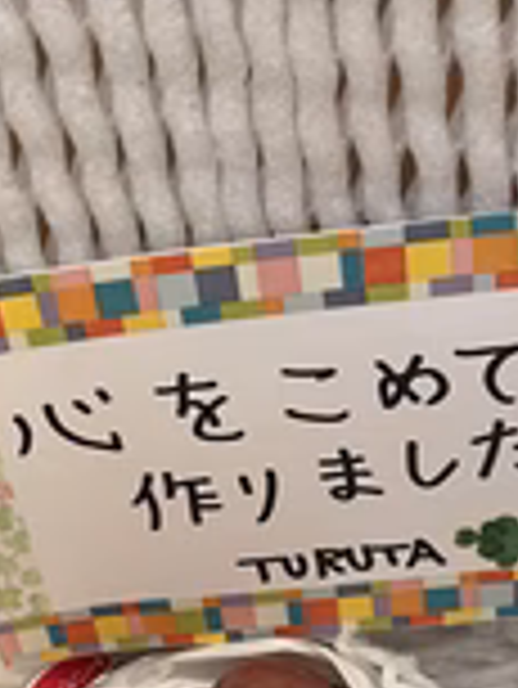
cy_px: 688
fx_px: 1355
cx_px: 104
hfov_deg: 21.4
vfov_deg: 27.0
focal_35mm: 68
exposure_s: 1/60
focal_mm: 5.7
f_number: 1.5
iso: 200
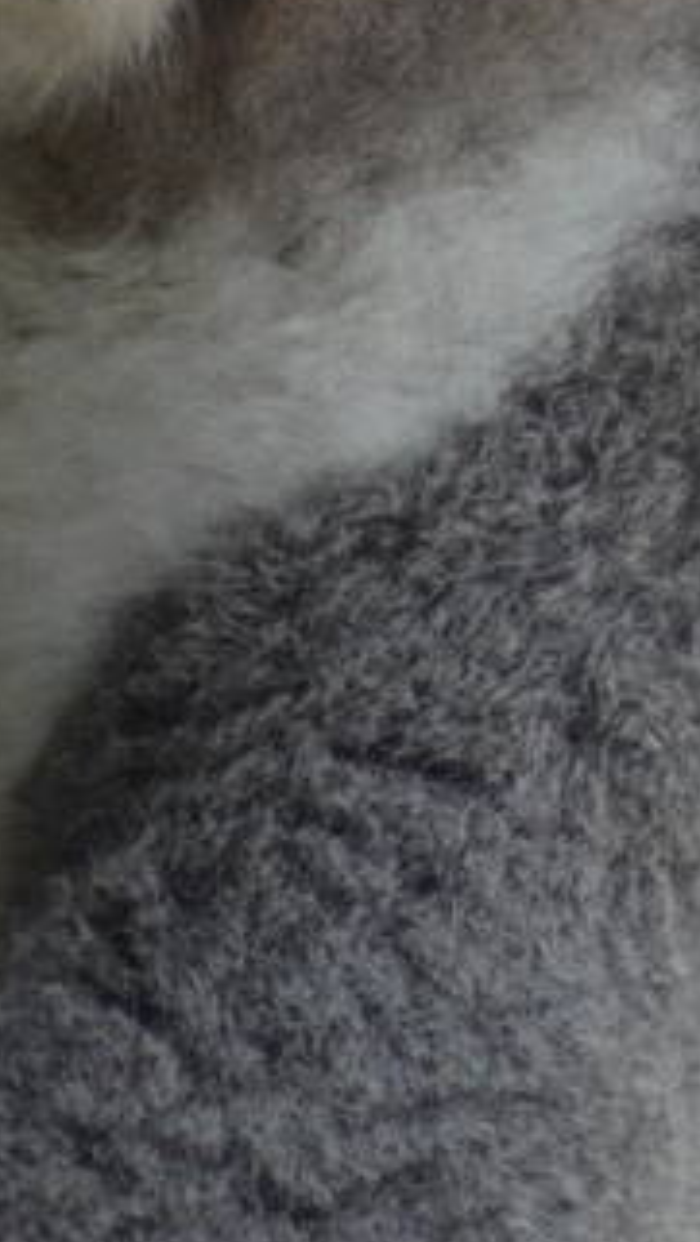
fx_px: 54017
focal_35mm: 1640
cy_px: -360
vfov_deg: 1.3
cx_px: 1516
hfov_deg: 0.7
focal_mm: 210
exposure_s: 1/500
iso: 1100
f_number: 4.8
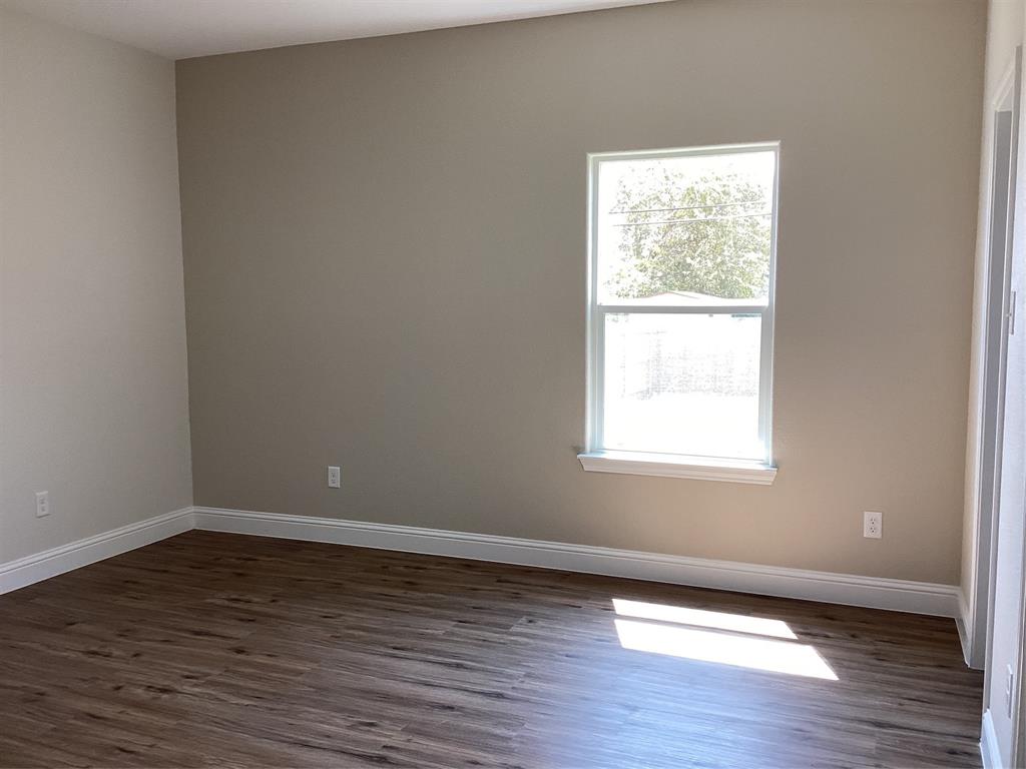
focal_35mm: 31
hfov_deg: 58.4
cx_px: 513
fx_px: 919
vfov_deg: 45.4
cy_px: 384
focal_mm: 3.3
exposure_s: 1/100
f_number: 2.4
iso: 64
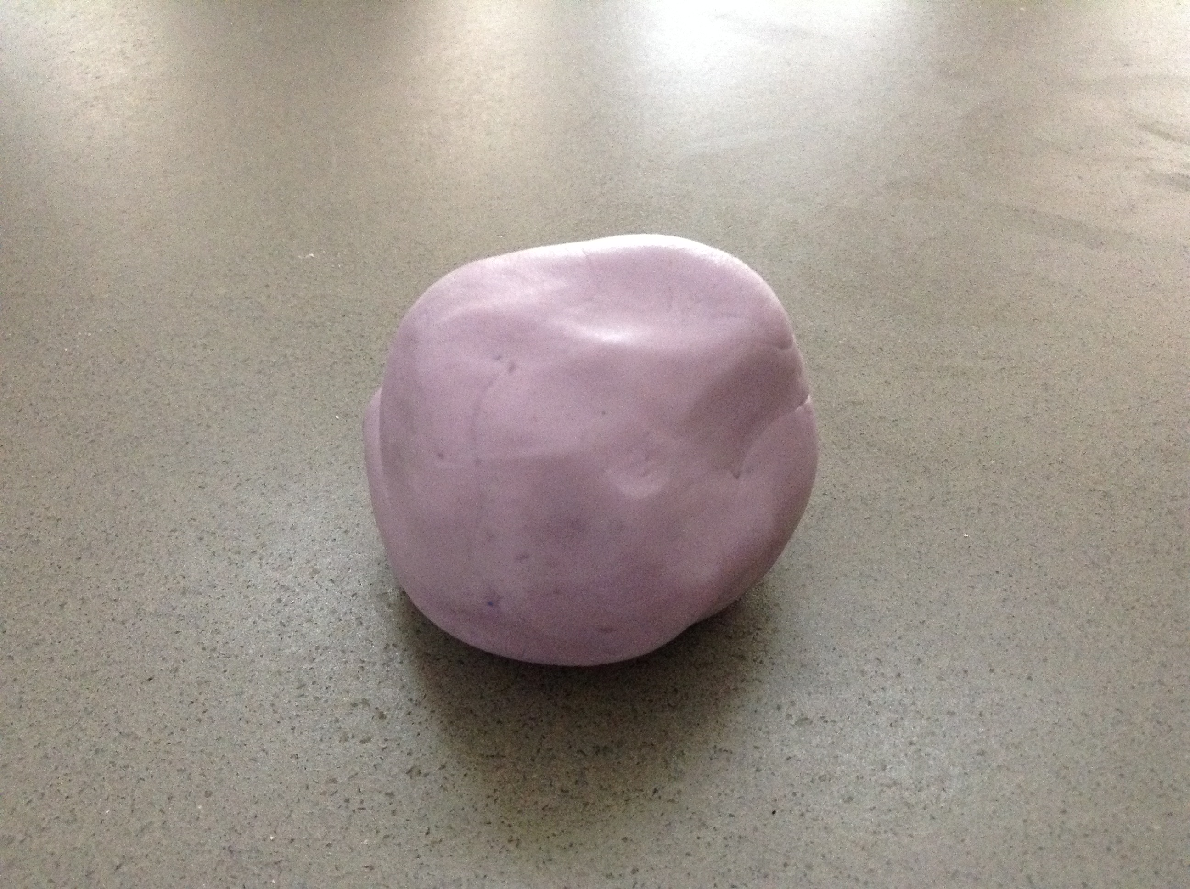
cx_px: 595
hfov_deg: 55.4
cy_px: 444
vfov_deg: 42.8
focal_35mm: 33
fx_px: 1133
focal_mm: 3.3
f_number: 2.4
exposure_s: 1/17
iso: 250
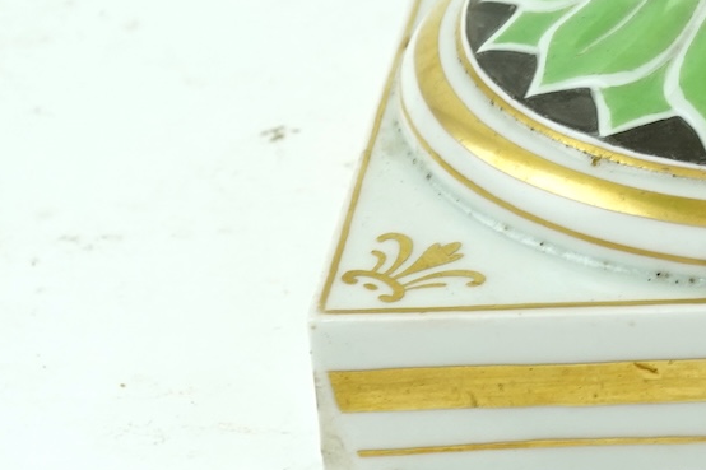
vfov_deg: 8.5
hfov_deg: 12.6
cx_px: 831
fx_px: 3137
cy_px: -65
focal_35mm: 160
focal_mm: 30
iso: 500
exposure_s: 1/50
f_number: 10
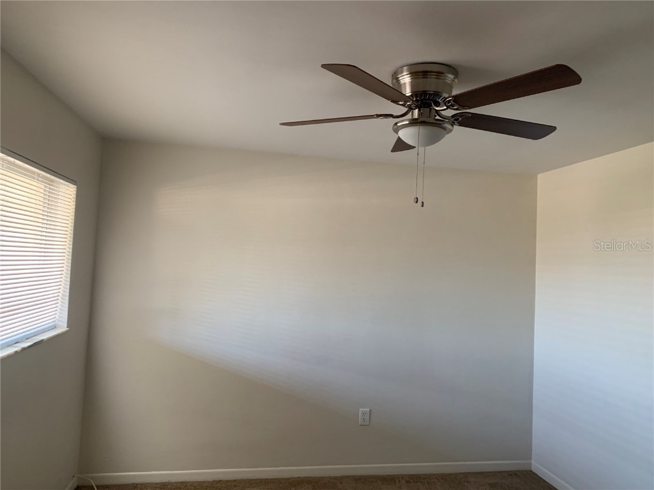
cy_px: 245
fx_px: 491
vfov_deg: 53.1
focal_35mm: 26
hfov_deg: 67.3
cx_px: 327
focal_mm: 4.25
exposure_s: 1/60
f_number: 1.8
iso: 200
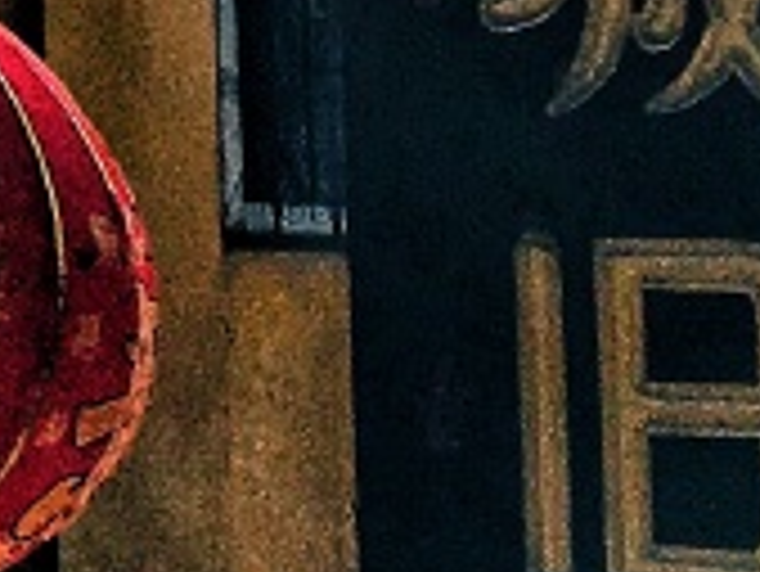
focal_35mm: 206
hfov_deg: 8.8
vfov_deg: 7.0
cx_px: -962
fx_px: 4526
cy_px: -509
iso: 25
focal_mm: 4.15
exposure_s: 1/2137
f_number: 2.2
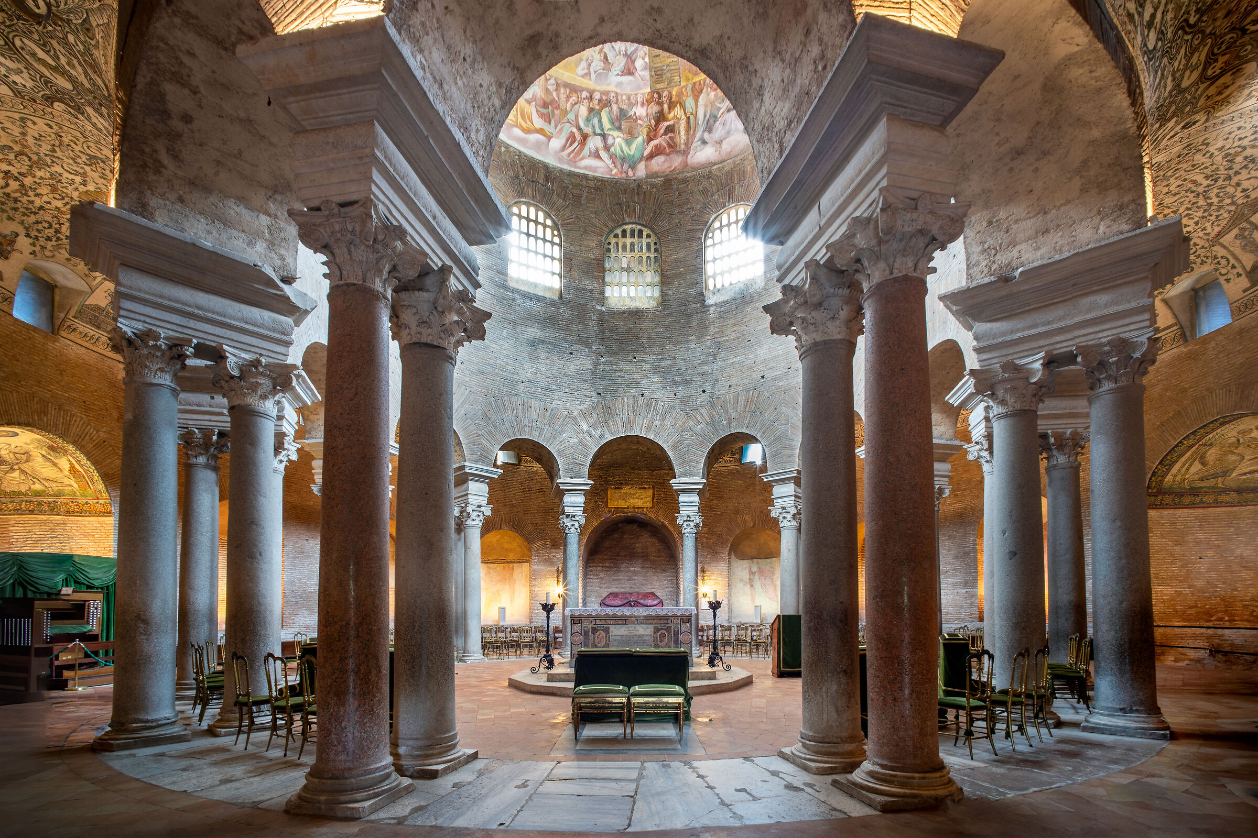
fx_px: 524
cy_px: 419
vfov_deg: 77.3
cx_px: 629
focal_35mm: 15
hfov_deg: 100.4
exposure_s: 3
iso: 400
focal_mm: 15
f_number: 11
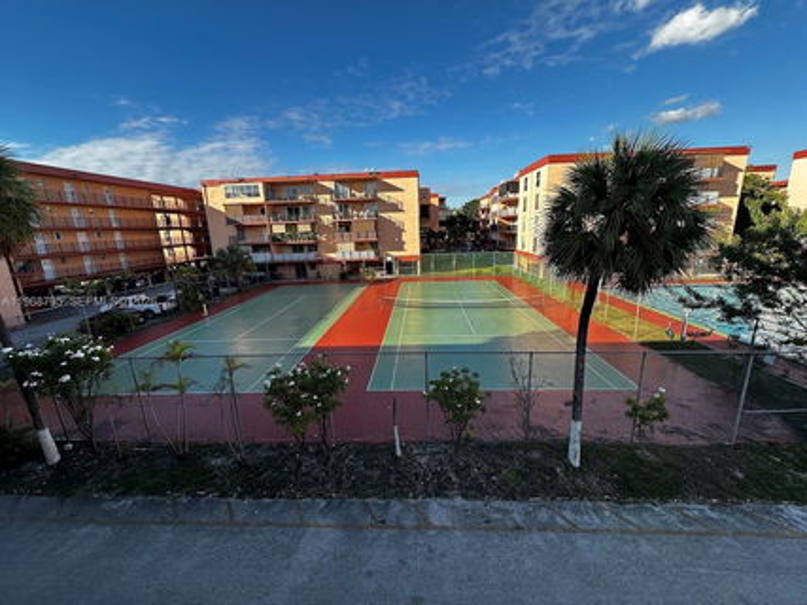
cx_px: 404
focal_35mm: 14
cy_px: 302
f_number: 2.2
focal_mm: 2.22
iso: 40
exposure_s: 1/739
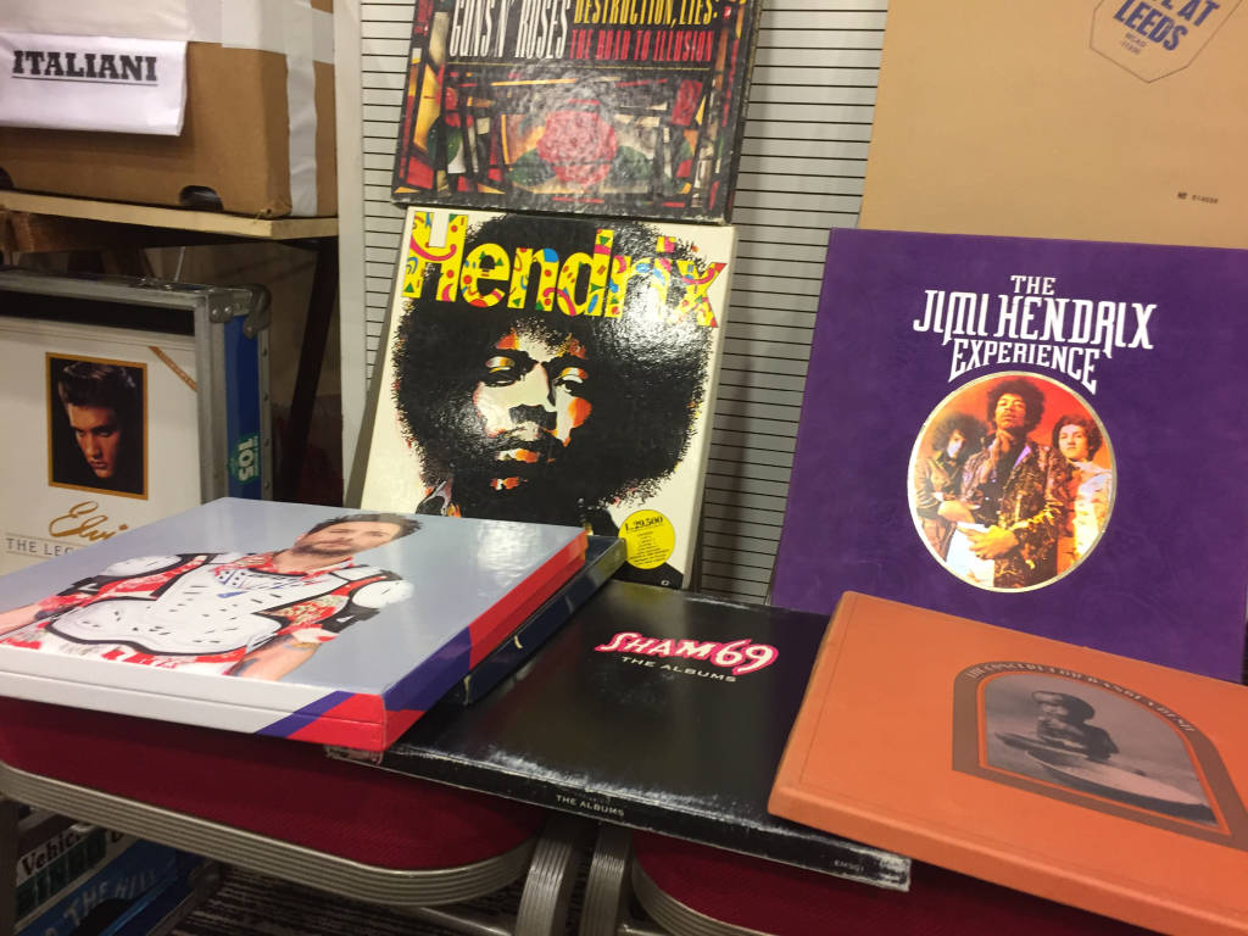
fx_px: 1046
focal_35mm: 29
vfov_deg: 48.2
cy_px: 468
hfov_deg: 61.7
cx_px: 624
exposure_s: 1/33
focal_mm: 4.15
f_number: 2.2
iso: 160
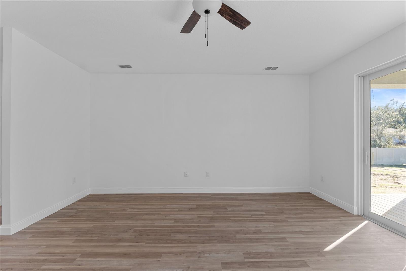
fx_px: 184
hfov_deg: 95.5
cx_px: 203
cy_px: 136
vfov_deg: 72.5
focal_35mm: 16
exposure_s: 1/2.5
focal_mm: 10.9
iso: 100
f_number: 8
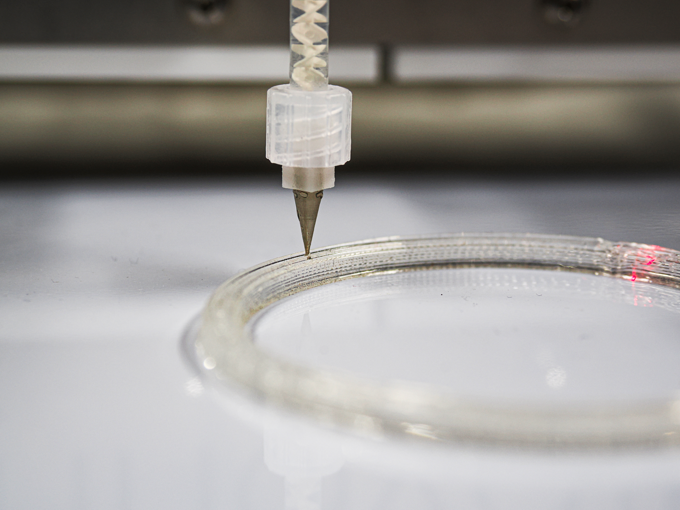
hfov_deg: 23.8
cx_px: 340
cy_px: 255
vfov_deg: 18.0
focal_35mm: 82
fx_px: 1611
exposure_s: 1/250
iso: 250
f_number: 4
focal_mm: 41
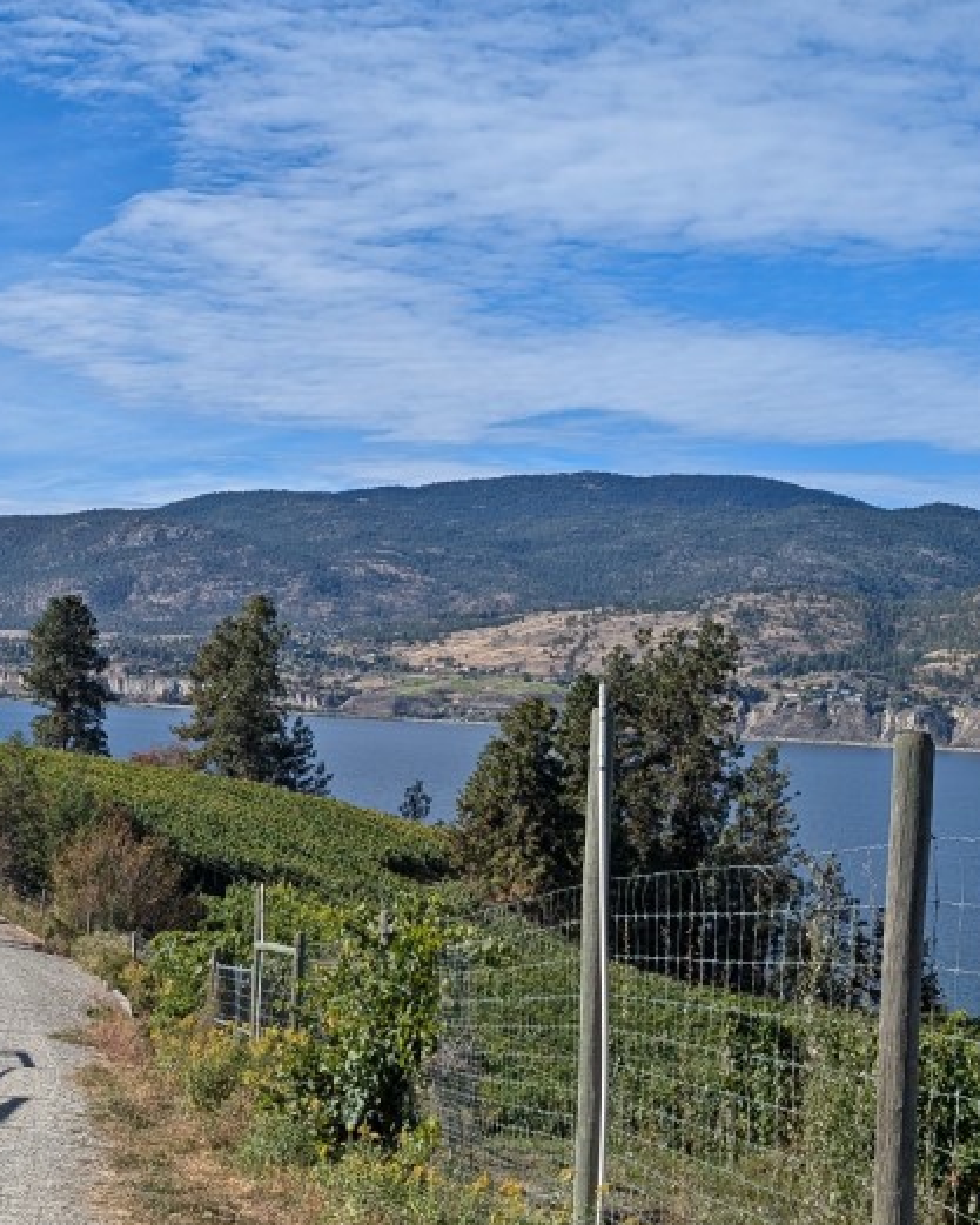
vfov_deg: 34.7
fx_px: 1957
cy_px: 705
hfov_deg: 27.3
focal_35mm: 54
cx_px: 132
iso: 22
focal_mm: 6.9
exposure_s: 1/1653
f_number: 1.68
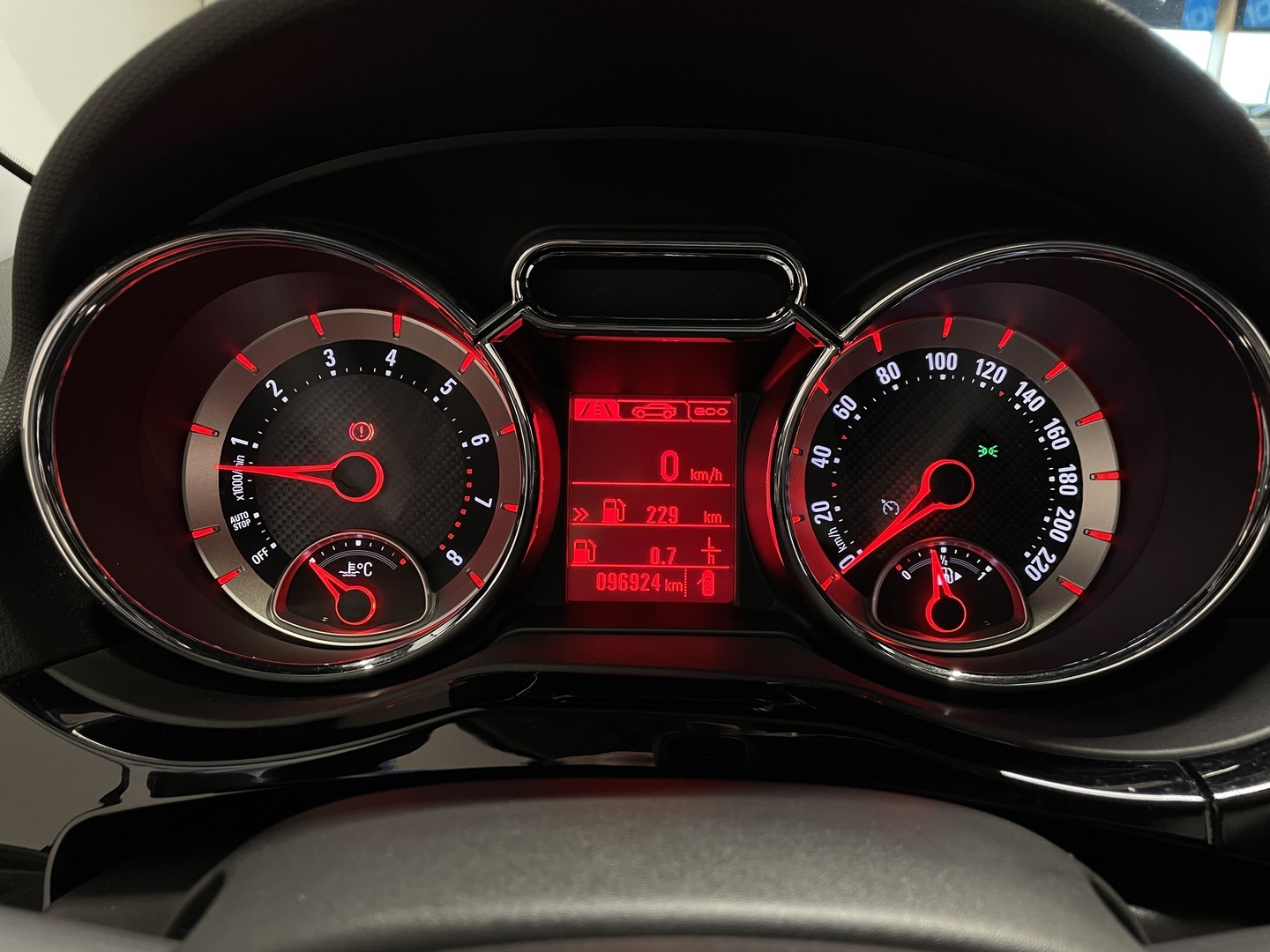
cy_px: 476
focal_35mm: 26
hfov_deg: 67.3
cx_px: 635
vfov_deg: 53.1
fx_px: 954
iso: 320
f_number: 1.6
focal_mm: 4.2
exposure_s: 1/41
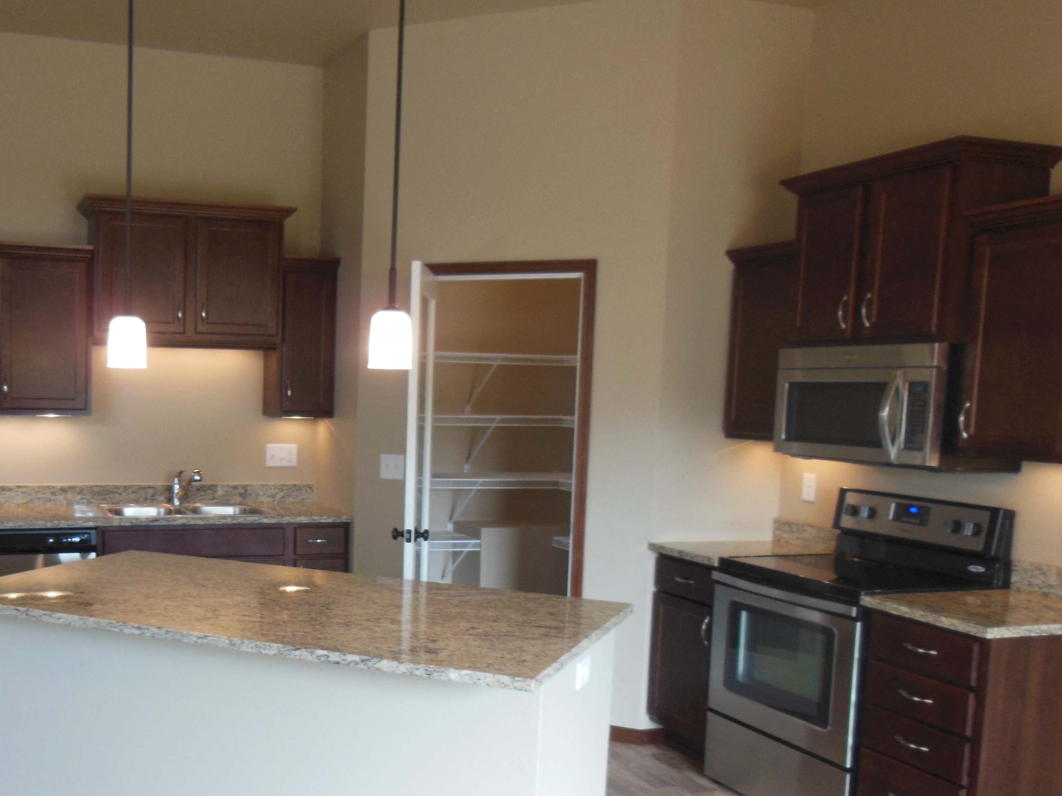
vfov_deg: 38.4
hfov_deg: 49.0
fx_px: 1135
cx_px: 328
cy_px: 497
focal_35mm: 37
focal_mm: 4.5
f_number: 3.5
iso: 125
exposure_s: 1/30
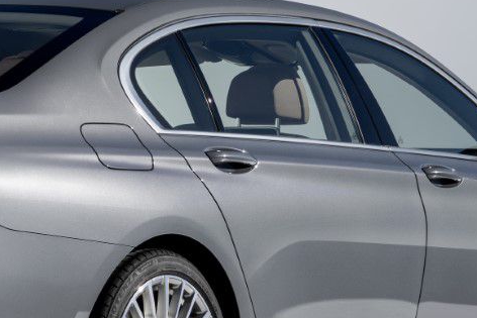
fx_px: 3181
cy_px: 128
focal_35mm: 240
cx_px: 72
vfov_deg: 5.7
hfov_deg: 8.6
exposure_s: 1/200
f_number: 13
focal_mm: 70
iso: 160
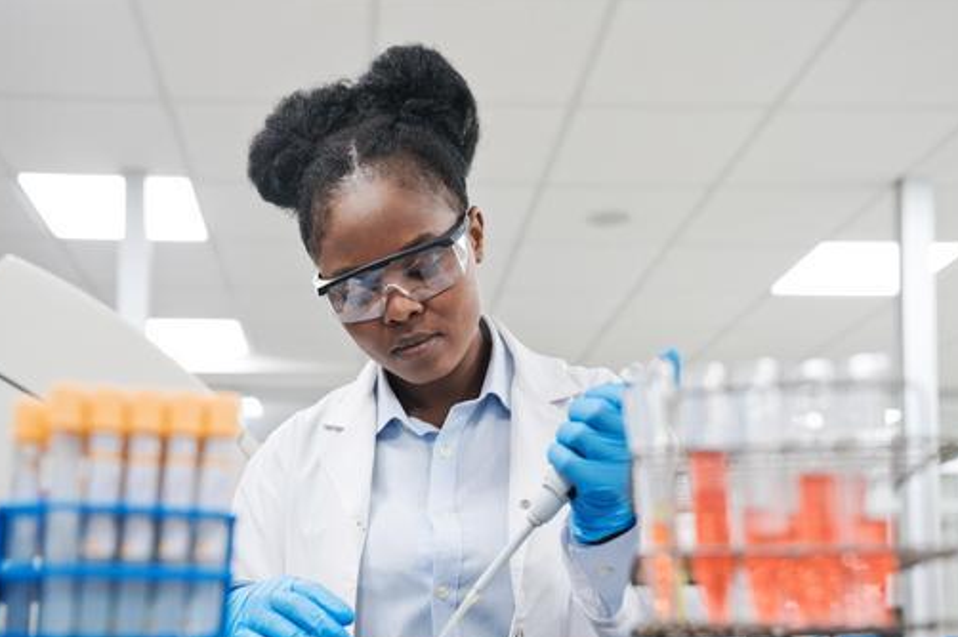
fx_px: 1197
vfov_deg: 29.8
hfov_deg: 43.6
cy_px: 328
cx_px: 476
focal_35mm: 45
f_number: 3.5
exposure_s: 1/100
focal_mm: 43
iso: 640
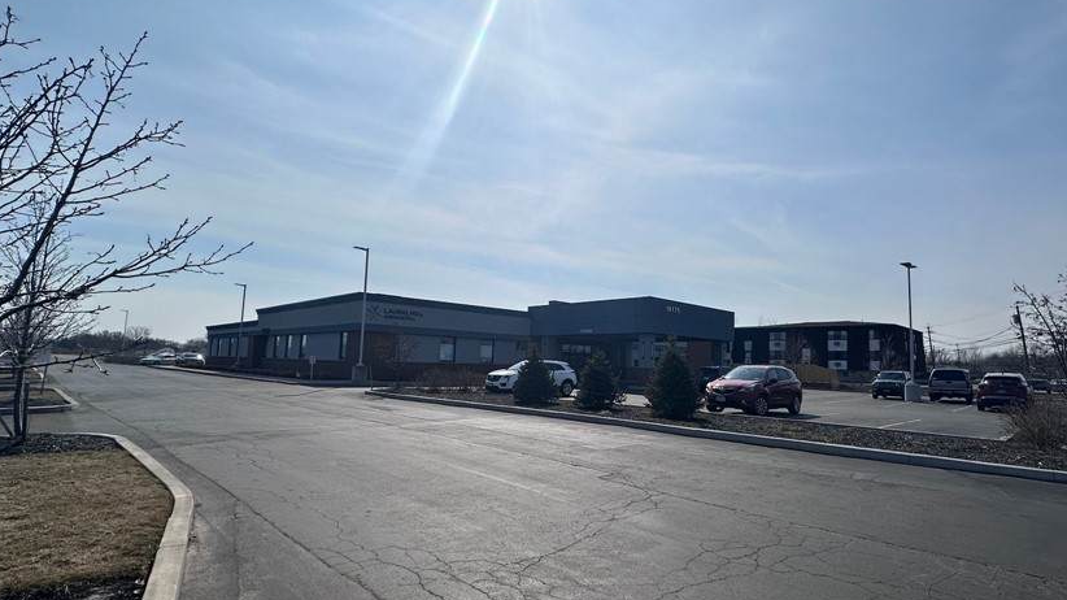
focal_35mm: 19
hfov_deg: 89.0
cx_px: 611
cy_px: 314
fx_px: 537
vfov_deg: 58.3
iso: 40
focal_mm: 2.22
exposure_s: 1/7813
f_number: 2.2
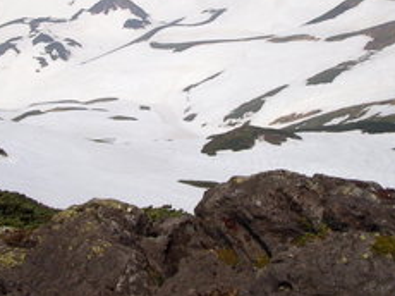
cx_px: 182
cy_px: 40
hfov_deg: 31.7
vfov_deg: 23.5
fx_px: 695
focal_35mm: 61
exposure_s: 1/2000
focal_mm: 5.8
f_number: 4.3
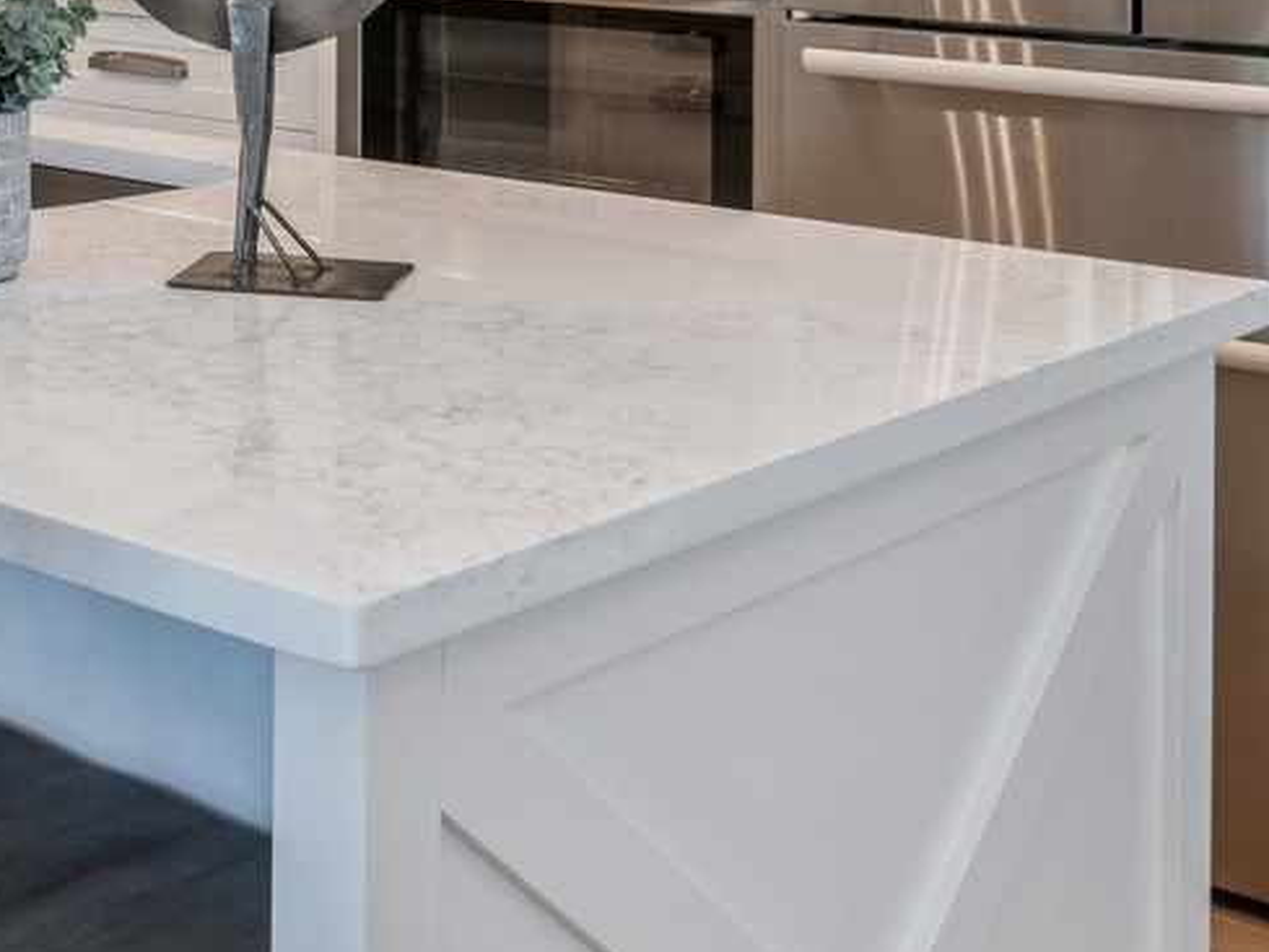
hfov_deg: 27.8
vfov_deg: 20.6
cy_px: -226
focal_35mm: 66
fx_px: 2420
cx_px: 26
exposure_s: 1/8
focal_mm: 21
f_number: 8
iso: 200
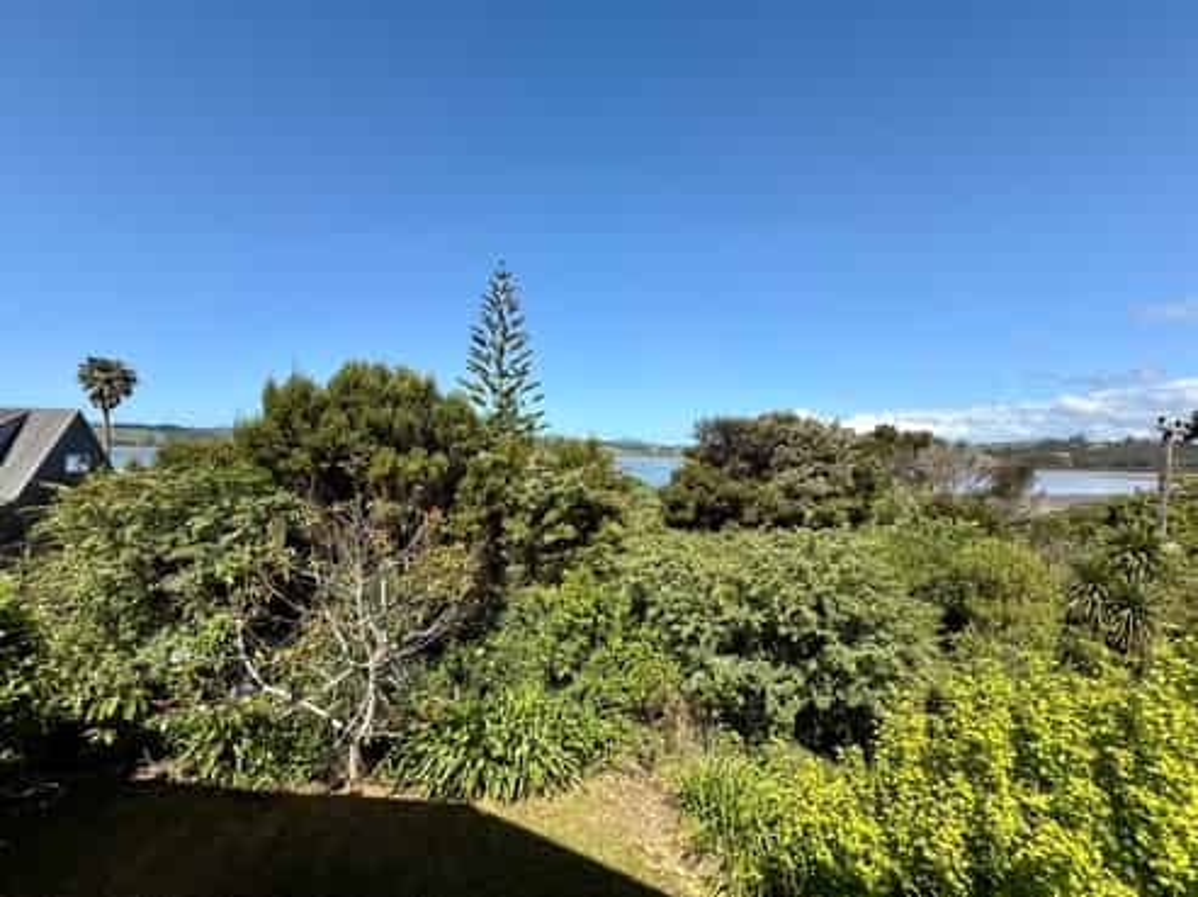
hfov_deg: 102.1
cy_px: 448
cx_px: 599
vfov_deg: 85.6
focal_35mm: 14
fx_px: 484
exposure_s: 1/1848
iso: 50
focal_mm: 2.22
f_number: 2.2
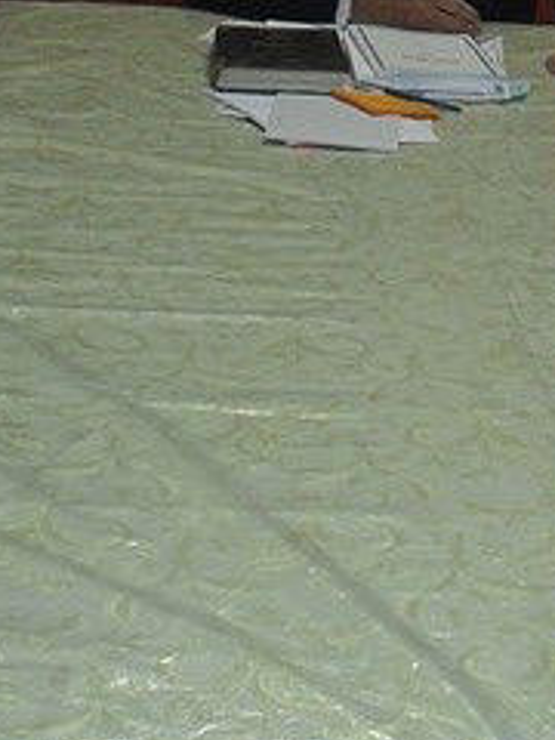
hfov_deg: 11.9
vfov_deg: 16.2
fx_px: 2565
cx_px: 762
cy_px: 46
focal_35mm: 120
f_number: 3.1
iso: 200
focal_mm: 6.3
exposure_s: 1/60
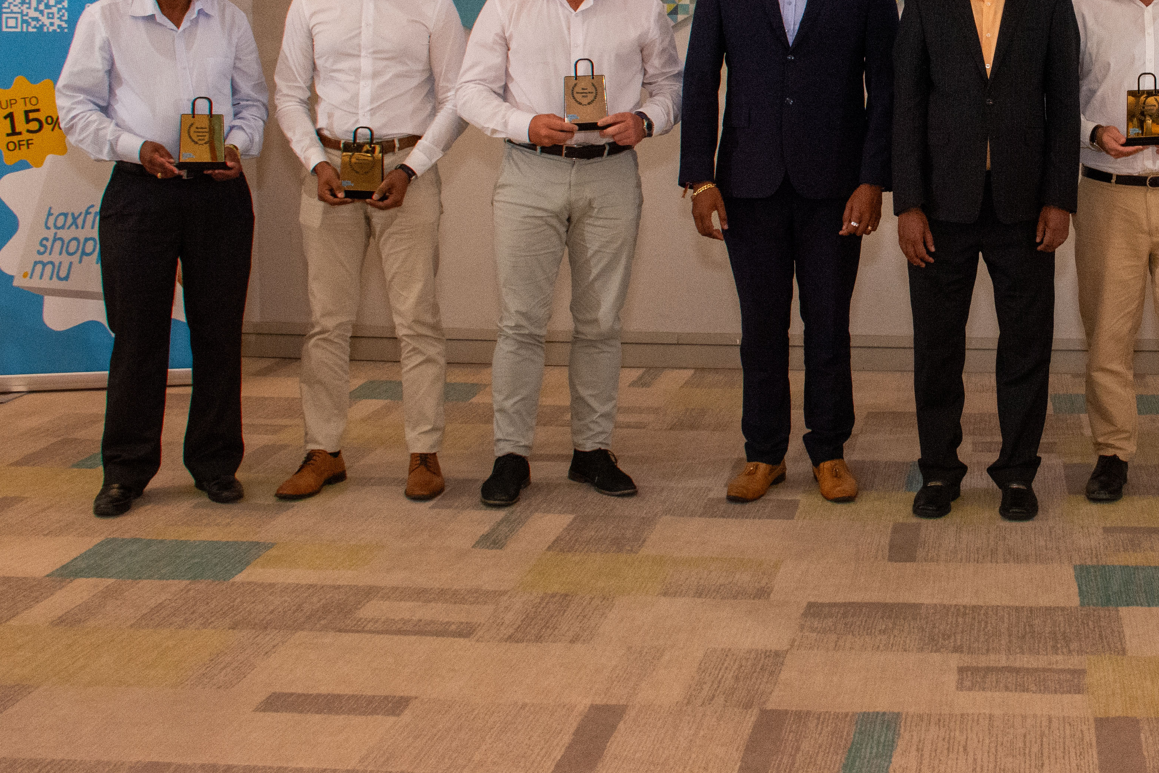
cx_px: 1008
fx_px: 1674
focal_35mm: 52
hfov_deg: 36.2
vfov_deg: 25.1
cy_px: 60
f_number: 8
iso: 2500
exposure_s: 1/125
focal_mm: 18
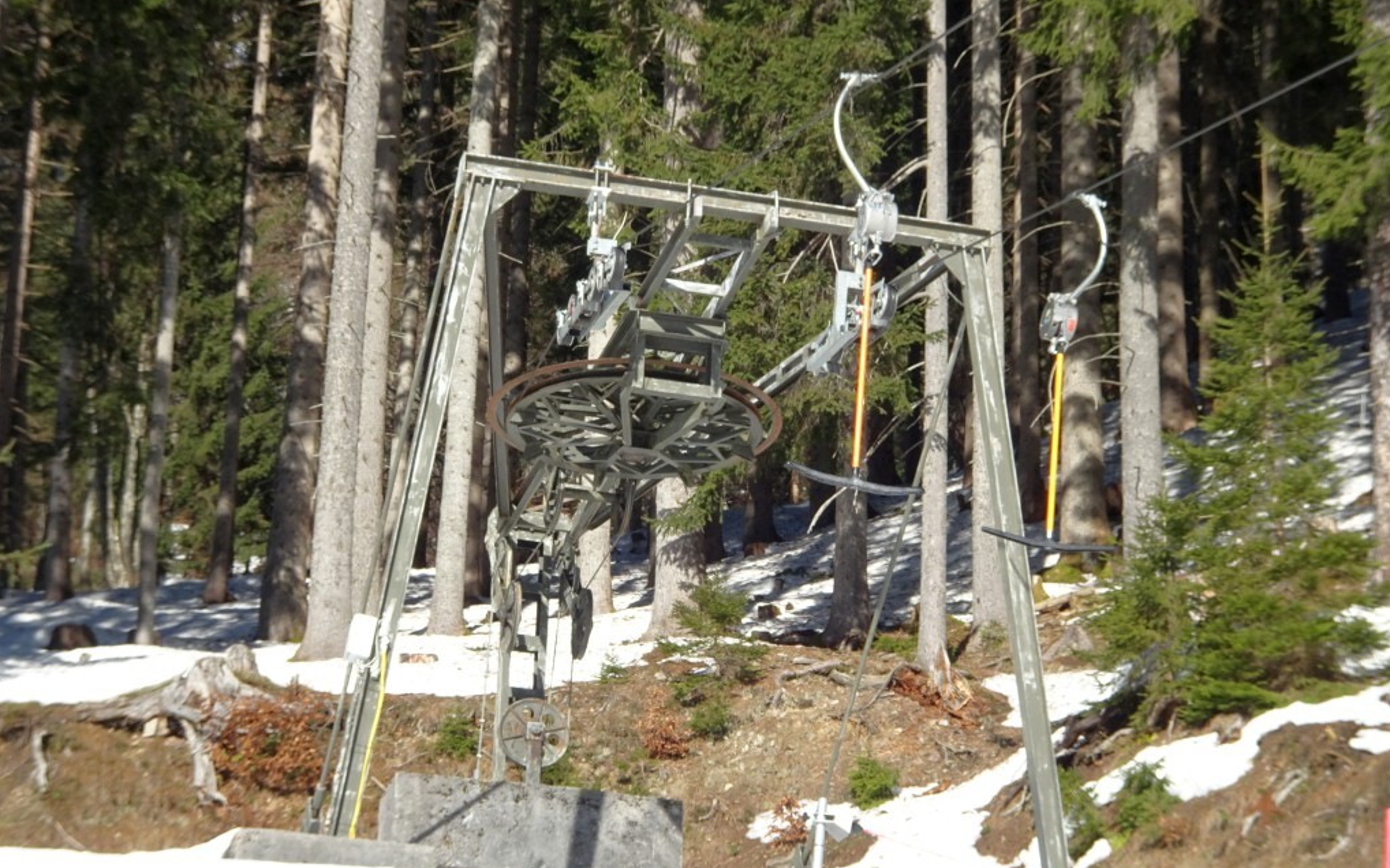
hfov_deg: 18.6
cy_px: 427
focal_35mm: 112
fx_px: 4242
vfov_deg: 11.7
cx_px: 698
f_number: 5
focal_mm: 17.97
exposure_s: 1/250
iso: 80
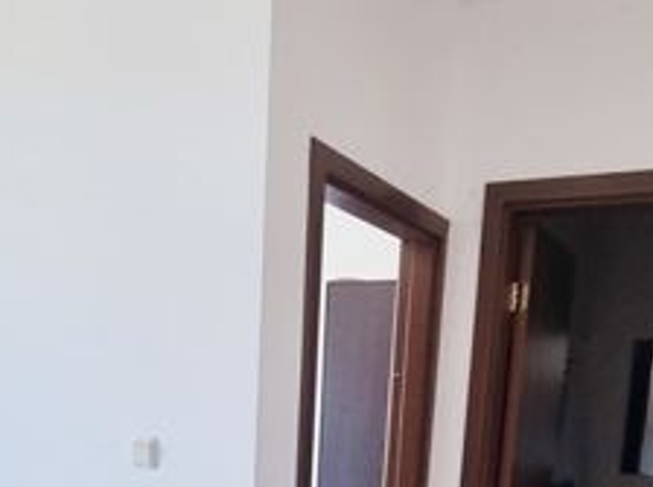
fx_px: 772
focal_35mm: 41
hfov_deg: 45.8
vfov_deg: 29.4
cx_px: 343
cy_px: 604
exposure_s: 1/50
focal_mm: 2.2
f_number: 2.2
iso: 100
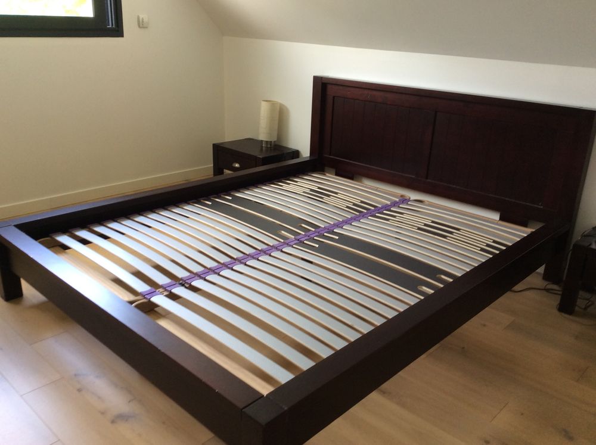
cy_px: 222
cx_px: 298
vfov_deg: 44.1
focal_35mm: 32
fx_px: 550
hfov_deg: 56.9
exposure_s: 1/24
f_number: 2.4
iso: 32
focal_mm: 3.3
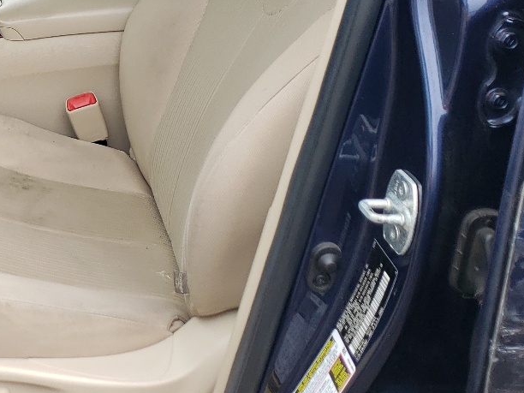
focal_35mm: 68
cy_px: 59
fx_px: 1029
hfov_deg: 26.4
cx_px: -46
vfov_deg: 21.3
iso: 50
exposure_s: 1/500
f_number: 1.5
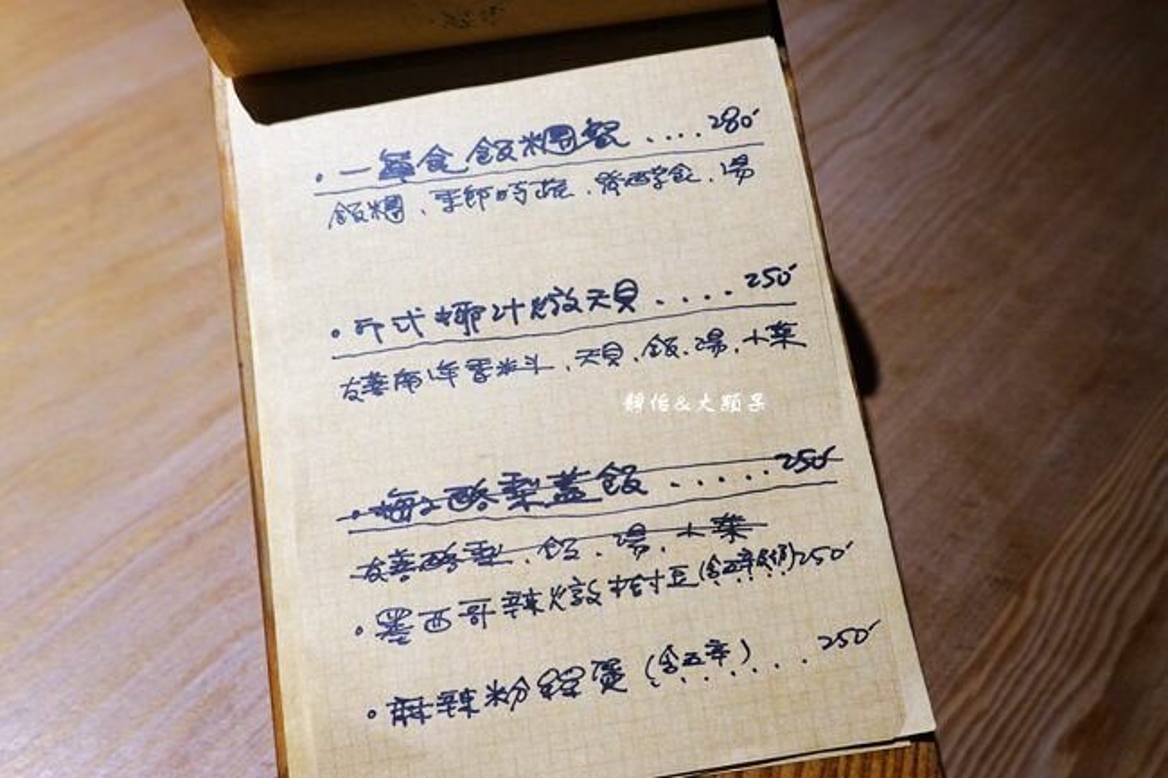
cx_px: 584
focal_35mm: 32
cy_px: 389
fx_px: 1038
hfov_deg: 58.7
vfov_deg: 41.1
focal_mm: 11.76
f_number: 3.5
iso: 500
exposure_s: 1/40
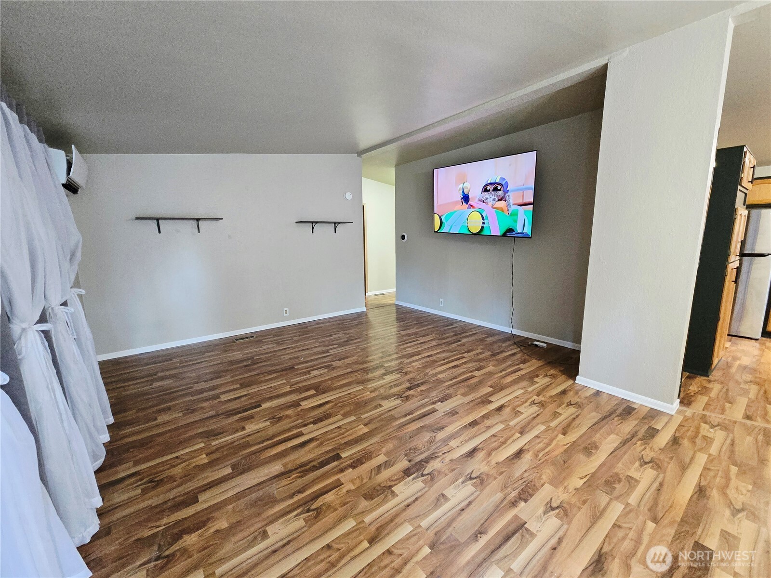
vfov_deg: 89.9
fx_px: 290
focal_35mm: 13
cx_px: 386
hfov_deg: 106.2
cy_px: 289
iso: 800
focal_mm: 2.2
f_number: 2.2
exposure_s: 1/60.2
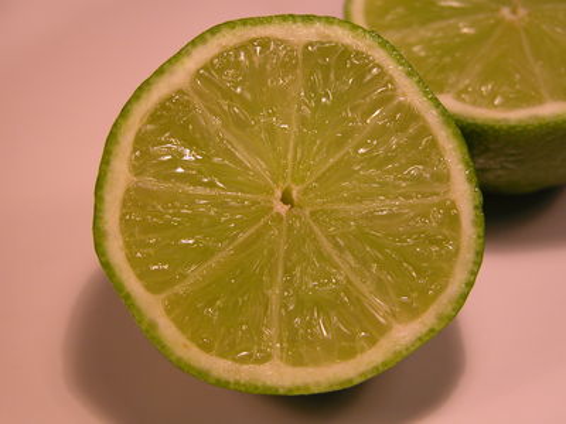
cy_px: 212
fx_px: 1439
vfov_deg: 16.8
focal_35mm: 88
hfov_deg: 22.3
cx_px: 283
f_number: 3.5
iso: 100
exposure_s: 1/141
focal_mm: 22.3
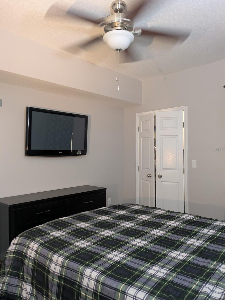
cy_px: 149
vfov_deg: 67.3
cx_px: 116
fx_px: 225
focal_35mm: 26
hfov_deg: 53.0
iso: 233
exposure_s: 1/25
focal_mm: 5.43
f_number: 1.89
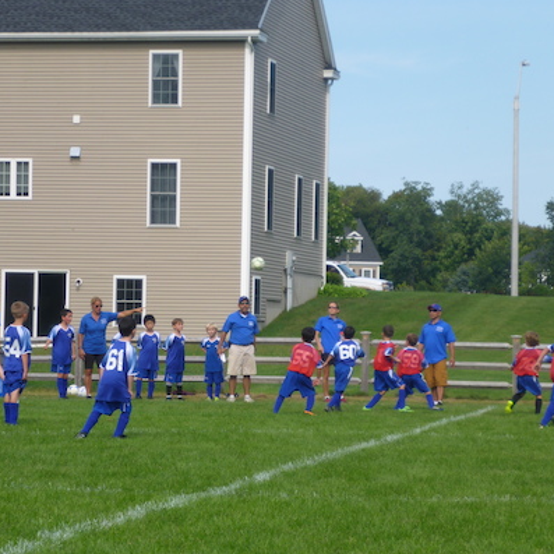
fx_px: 2752
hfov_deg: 11.5
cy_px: 276
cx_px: 249
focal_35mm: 152
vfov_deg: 11.5
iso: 100
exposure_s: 1/250
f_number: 5.9
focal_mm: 22.8
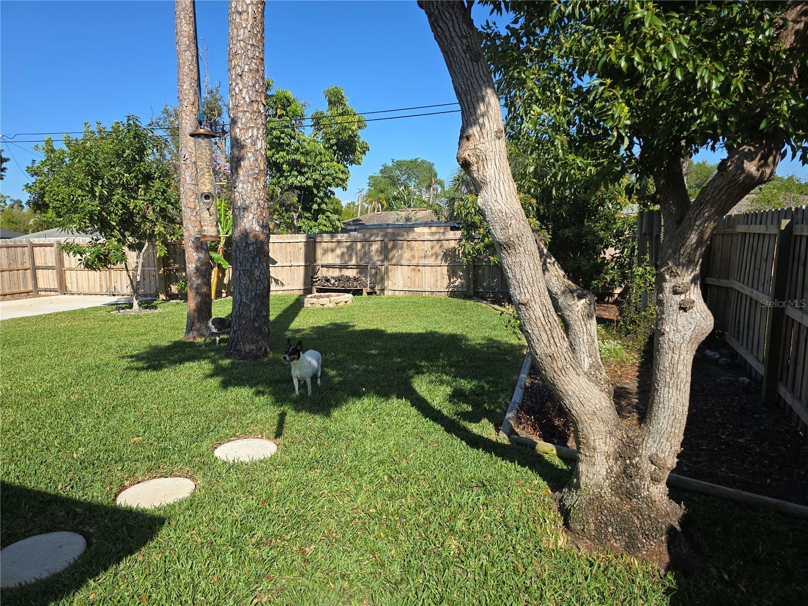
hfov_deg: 73.9
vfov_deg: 58.9
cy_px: 303
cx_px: 404
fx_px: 537
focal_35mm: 23
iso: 12
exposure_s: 1/677
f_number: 1.7
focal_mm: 6.3
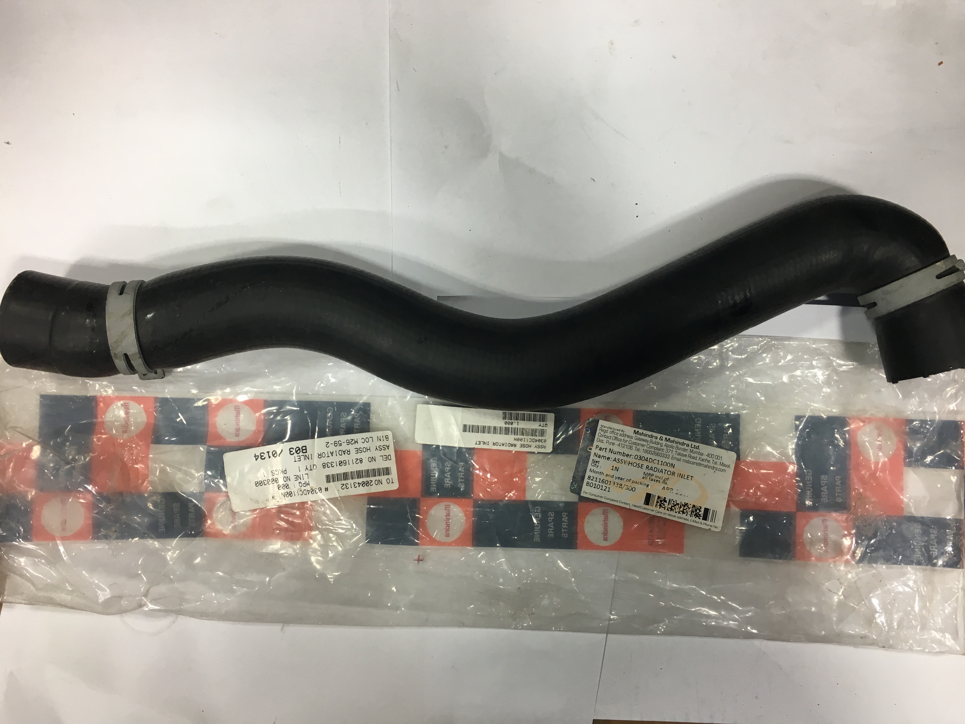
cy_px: 362
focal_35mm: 29
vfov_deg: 48.2
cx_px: 482
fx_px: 808
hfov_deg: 61.7
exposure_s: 1/33
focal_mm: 4.15
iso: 80
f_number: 2.2
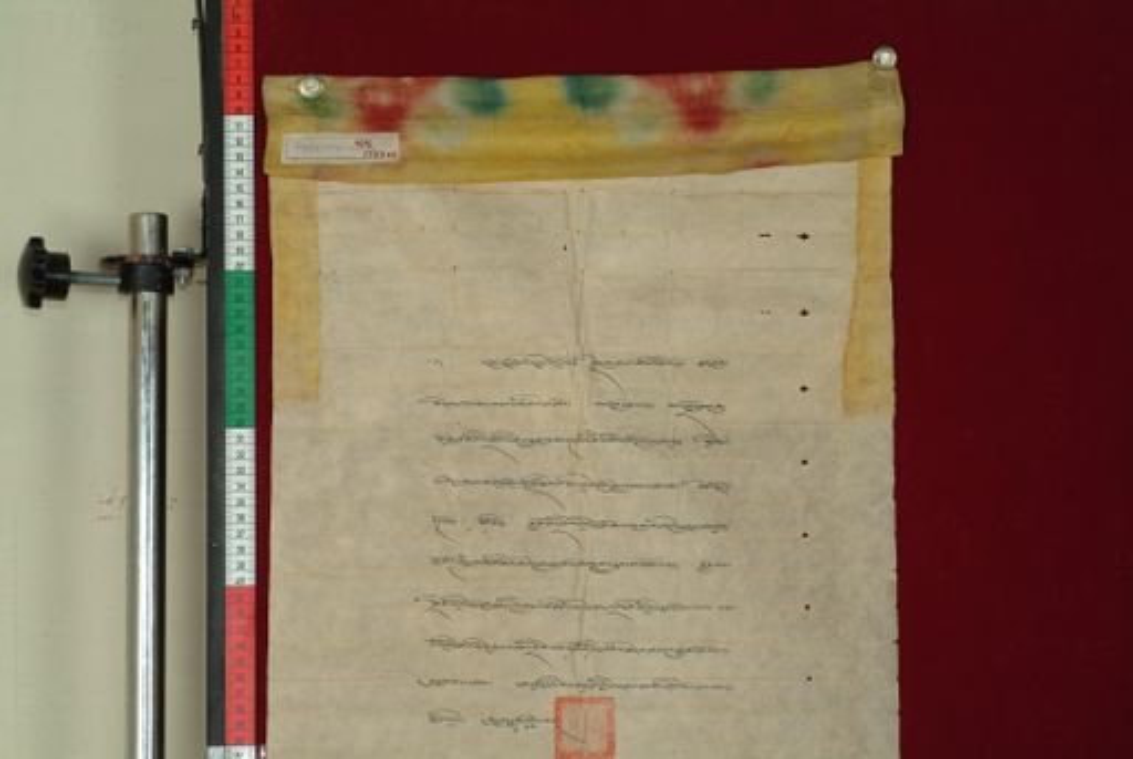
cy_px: 380
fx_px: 2789
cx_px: 566
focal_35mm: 88
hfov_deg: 23.0
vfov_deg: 15.5
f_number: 13
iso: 160
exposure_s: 1/20
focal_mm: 59
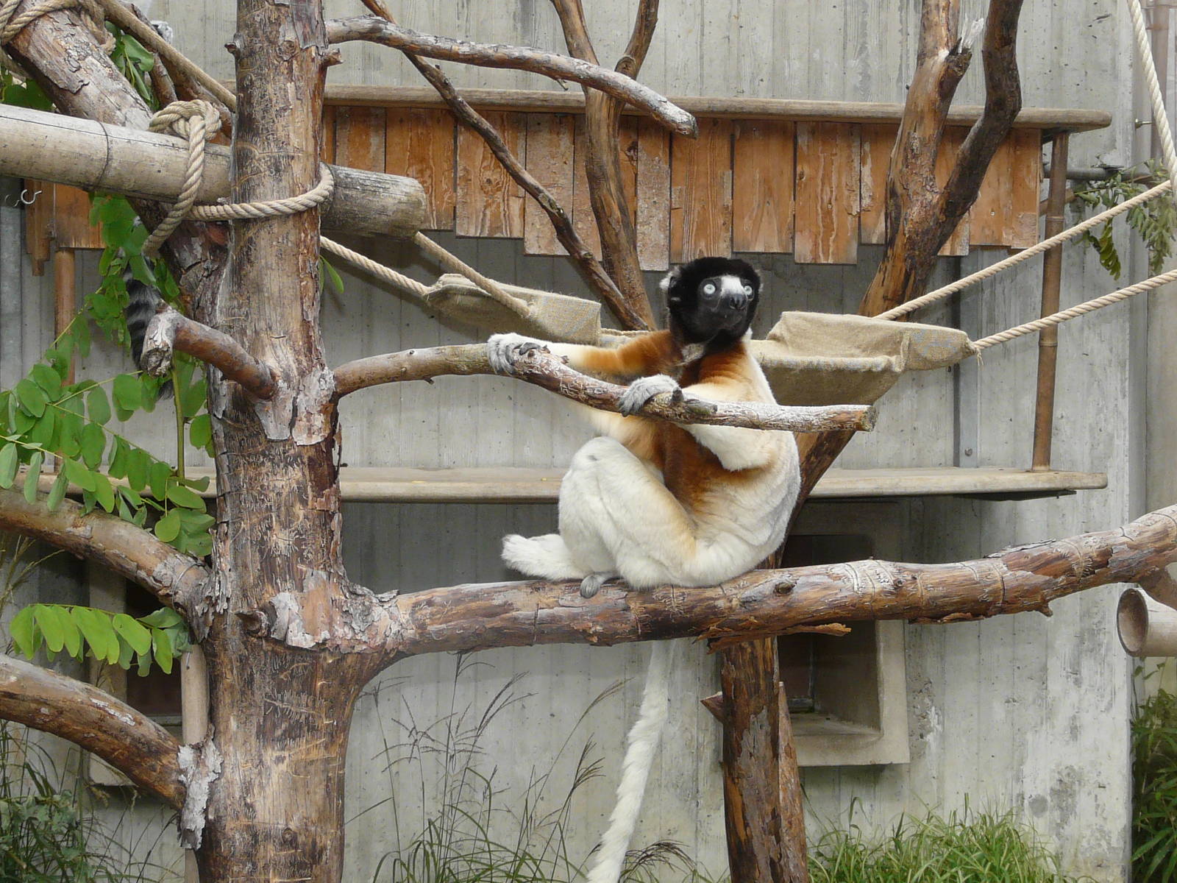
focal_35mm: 84
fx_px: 2856
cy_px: 442
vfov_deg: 17.6
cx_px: 588
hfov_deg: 23.3
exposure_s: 1/250
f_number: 3.2
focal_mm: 8.8
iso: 100
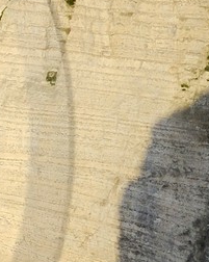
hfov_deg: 9.2
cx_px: -360
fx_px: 1108
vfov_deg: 13.5
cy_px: 142
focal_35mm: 143
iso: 200
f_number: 8
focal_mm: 24
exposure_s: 1/500
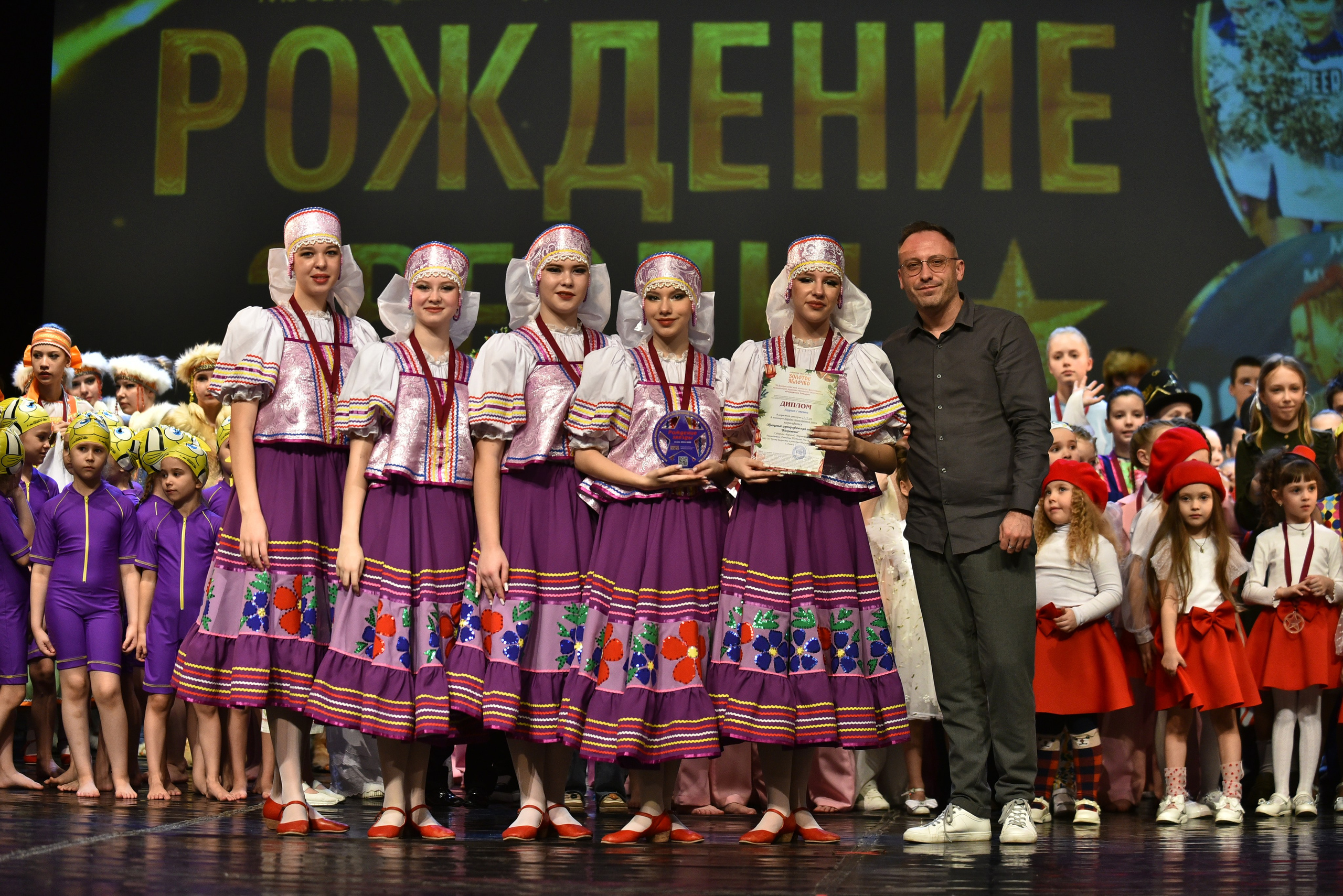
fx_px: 6158
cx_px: 672
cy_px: 448
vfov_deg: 8.3
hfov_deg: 12.4
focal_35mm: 165
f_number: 3.2
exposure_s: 1/640
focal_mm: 165
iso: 2000
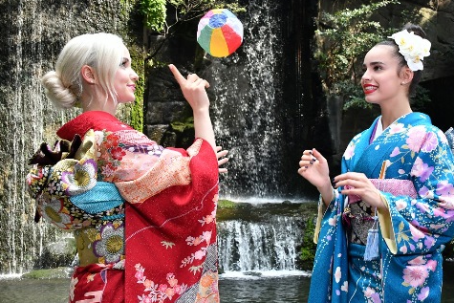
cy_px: 117
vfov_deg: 25.5
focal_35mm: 53
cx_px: 266
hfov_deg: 37.4
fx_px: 669
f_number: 8
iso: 800
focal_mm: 28
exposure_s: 1/250
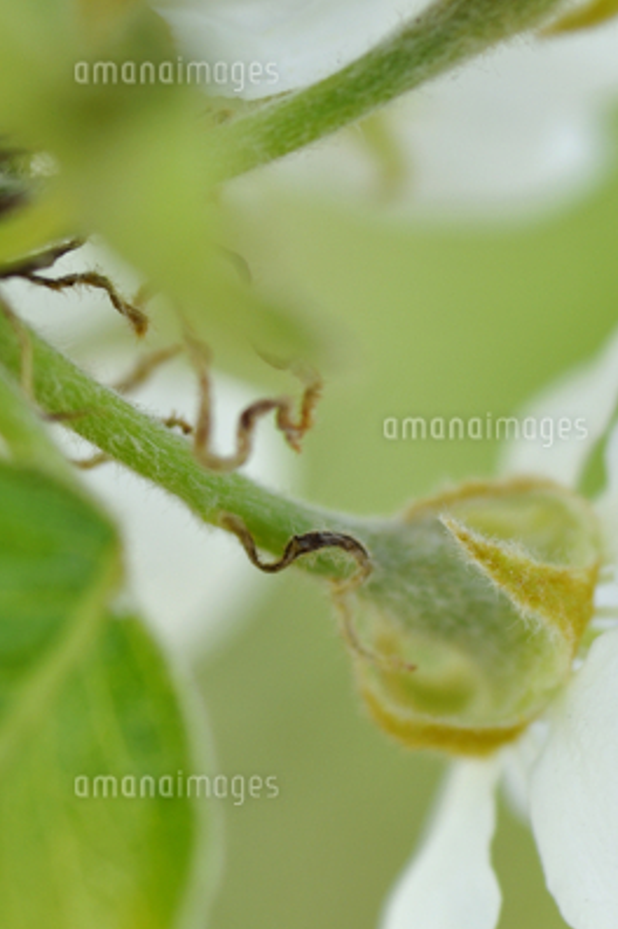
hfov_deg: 5.4
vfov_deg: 8.1
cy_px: 431
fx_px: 6546
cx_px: 483
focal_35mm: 254
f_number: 8
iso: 200
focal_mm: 105
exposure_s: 1/250
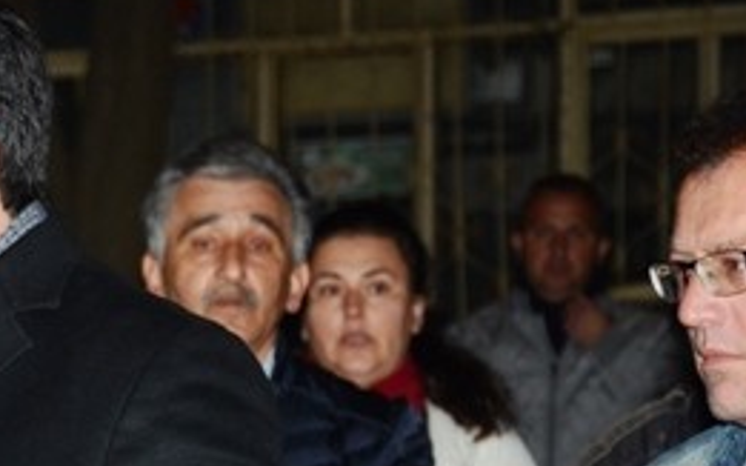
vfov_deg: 4.7
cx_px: -120
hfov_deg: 7.4
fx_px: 5696
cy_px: 386
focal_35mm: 280
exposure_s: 1/320
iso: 400
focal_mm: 75
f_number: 5.3
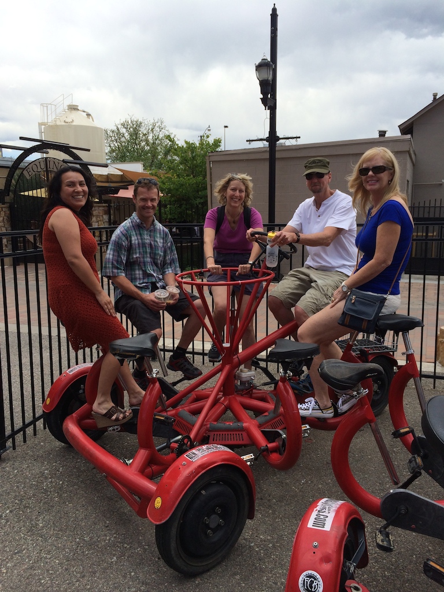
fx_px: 513
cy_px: 296
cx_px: 222
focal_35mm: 30
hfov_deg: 46.8
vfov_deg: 60.0
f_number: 2.2
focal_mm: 4.12
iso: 32
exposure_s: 1/1368
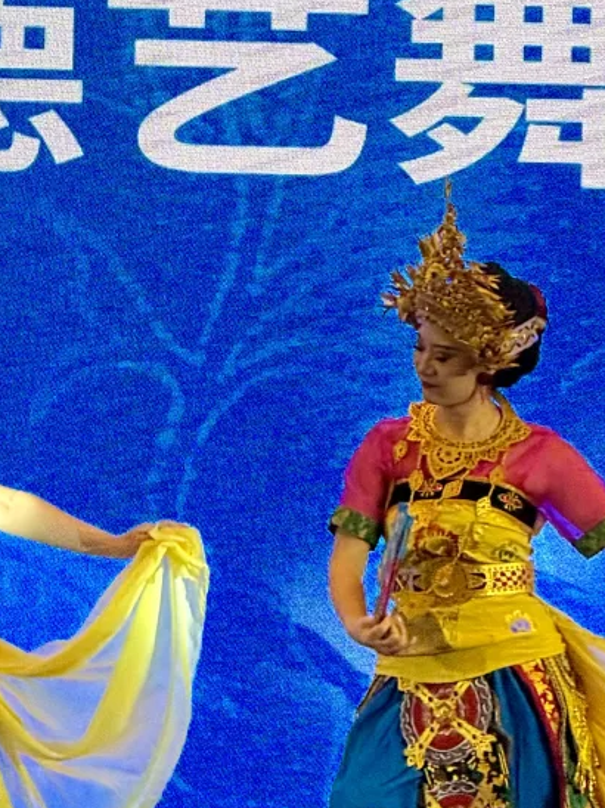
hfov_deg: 4.7
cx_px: 133
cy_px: 233
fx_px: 7367
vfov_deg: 6.3
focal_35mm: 316
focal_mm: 15.66
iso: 125
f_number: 2.8
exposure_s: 1/107
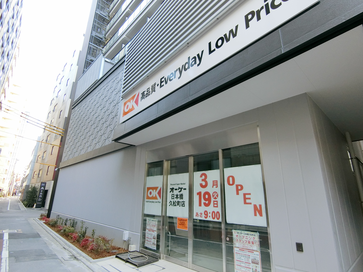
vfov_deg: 68.7
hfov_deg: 84.7
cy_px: 136
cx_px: 182
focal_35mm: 19
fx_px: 199
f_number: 2.7
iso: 160
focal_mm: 4.06
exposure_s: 1/125
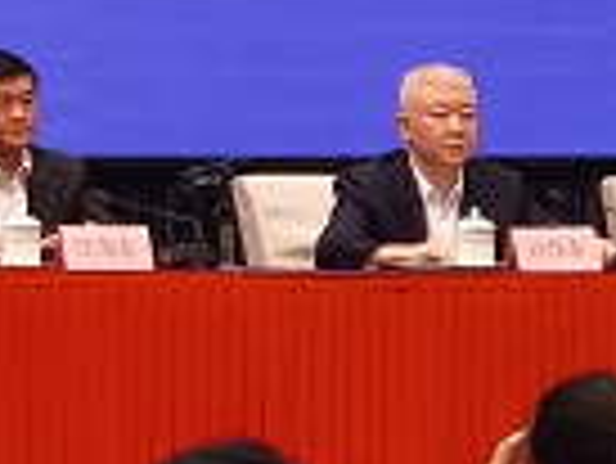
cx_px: -292
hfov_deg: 5.8
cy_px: -122
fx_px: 6020
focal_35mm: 338
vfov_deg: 4.4
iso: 160
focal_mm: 6.71
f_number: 1.9
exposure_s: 1/100
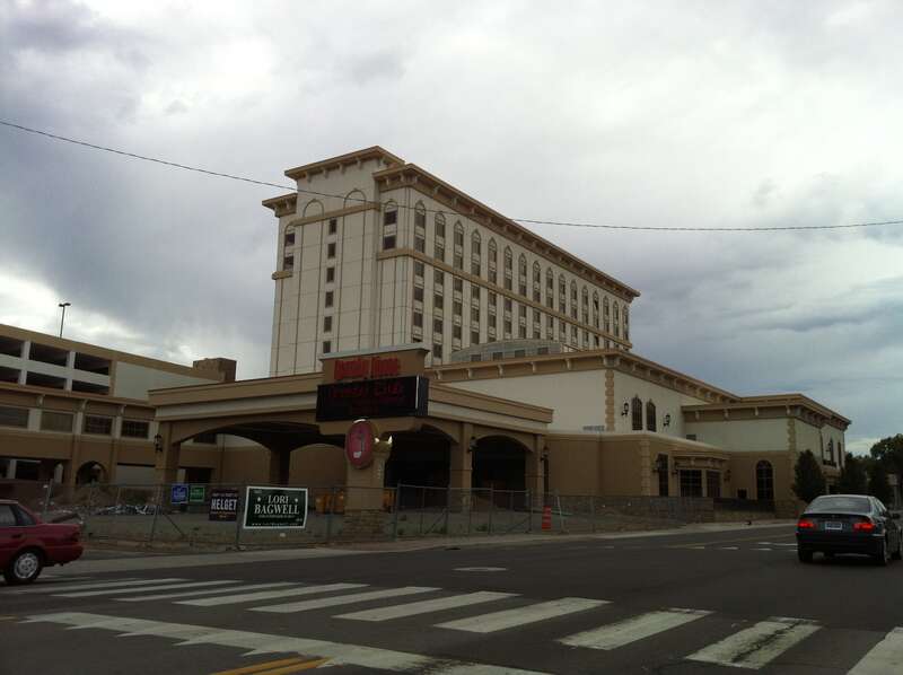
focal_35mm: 35
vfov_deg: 40.6
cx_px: 452
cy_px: 338
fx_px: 912
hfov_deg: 52.7
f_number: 2.8
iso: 80
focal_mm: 3.85
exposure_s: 1/862
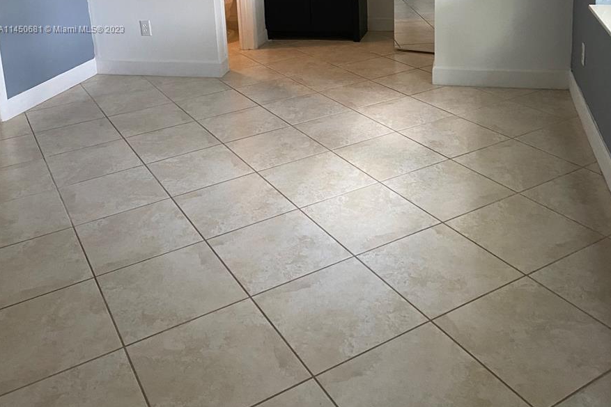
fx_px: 628
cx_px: 310
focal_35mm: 37
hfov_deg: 51.9
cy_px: 30
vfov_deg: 33.7
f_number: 1.8
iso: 200
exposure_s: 1/60
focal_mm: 4.25
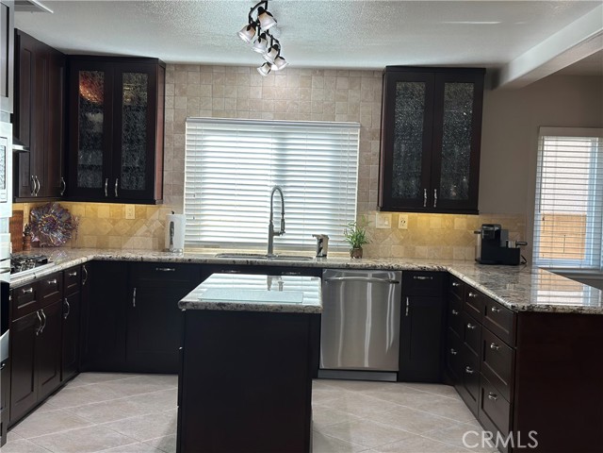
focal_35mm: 48
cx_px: 302
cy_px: 226
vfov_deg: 30.3
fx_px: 836
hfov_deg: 39.7
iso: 80
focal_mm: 6.86
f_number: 1.78
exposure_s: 1/221
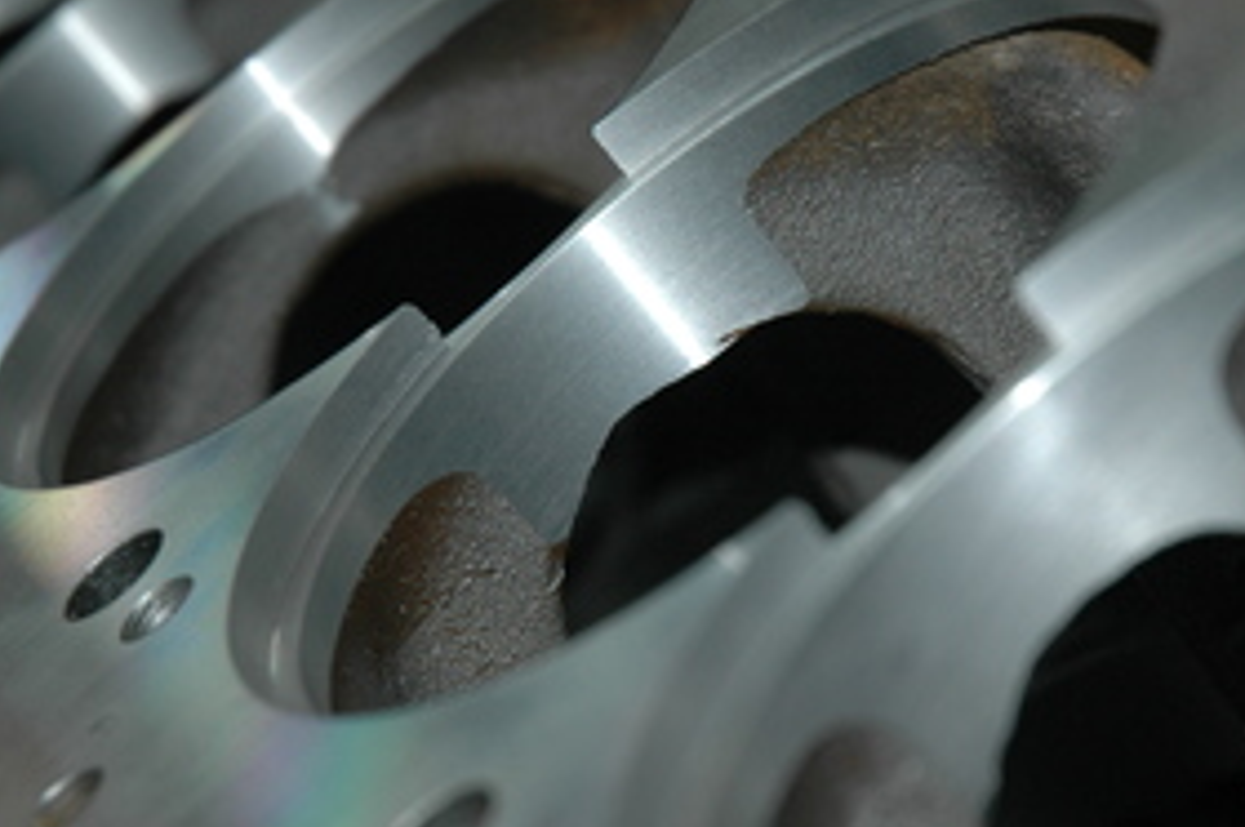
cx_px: 778
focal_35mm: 161
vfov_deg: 8.5
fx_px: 5561
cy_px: 427
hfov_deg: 12.8
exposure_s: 1/60
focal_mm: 60
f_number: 4.5
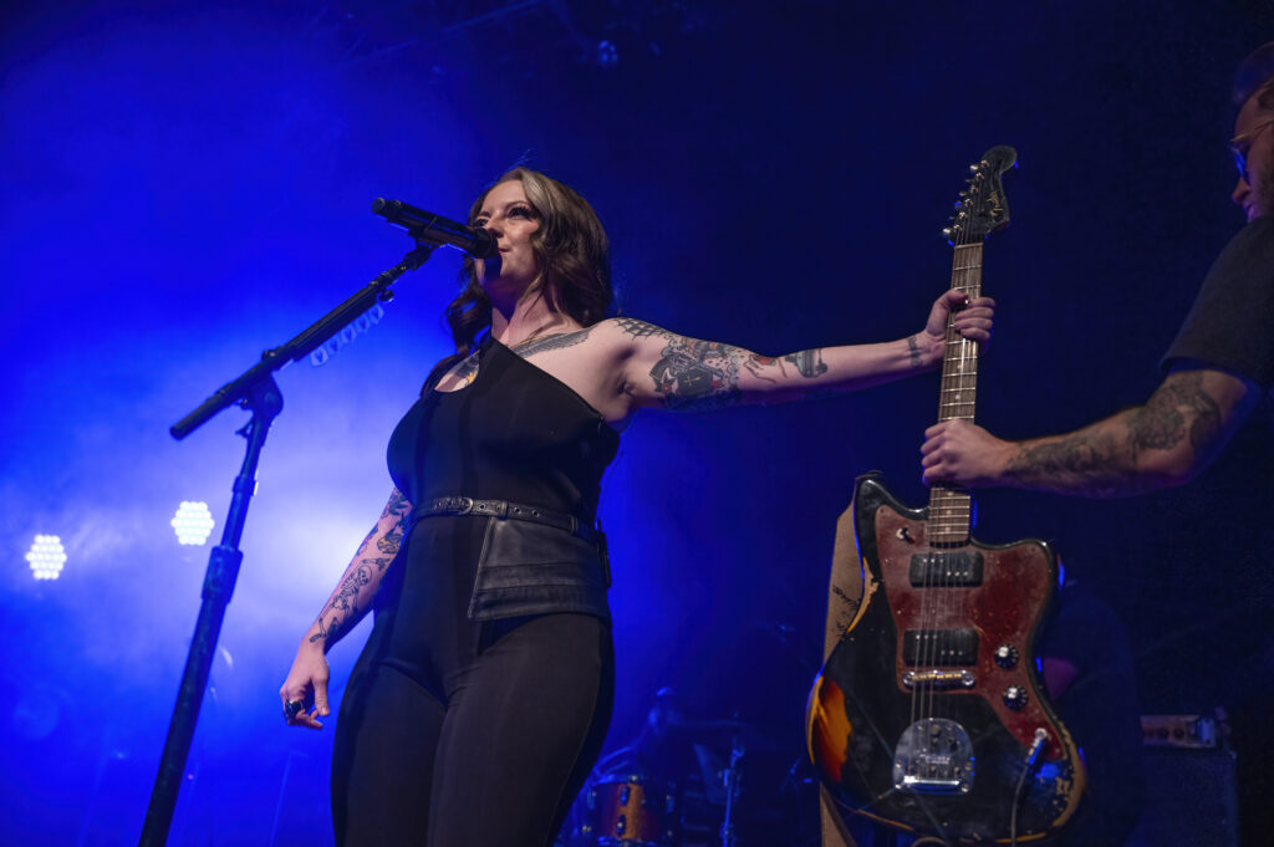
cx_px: 637
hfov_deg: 50.7
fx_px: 1344
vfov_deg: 35.0
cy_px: 424
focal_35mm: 38
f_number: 2.8
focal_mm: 38
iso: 2500
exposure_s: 1/320
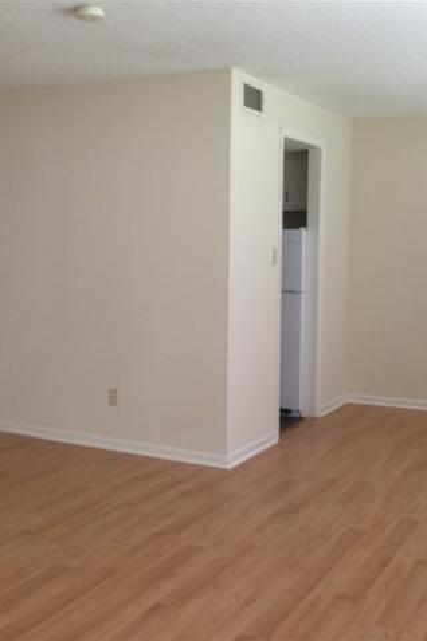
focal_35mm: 46
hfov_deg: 29.1
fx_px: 820
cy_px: 320
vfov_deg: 42.8
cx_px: 171
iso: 160
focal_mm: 4.13
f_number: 2.4
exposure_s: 1/20
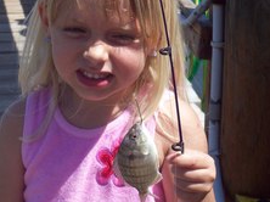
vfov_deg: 8.9
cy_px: 84
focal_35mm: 166
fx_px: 1293
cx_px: 125
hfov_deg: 11.9
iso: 80
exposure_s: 1/634
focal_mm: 15.3
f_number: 4.7
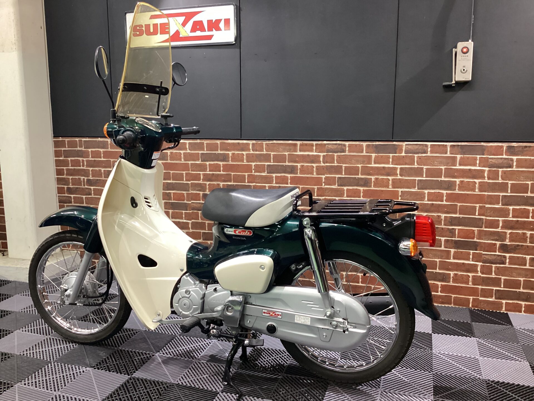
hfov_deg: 58.4
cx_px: 267
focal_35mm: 31
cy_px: 200
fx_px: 478
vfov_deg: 45.4
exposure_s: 1/40
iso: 400
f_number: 2.4
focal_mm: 3.3
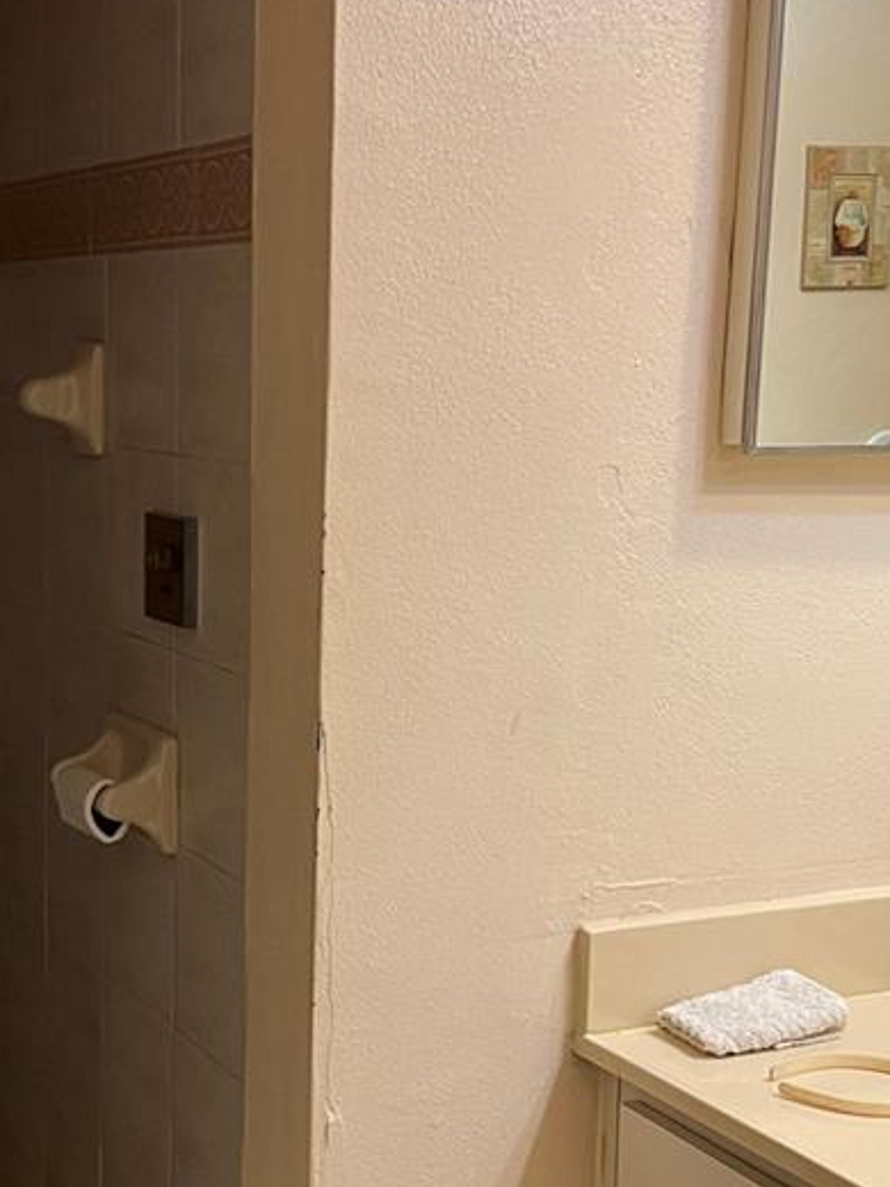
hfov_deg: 24.2
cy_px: 717
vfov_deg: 32.1
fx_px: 2057
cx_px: 256
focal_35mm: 60
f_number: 1.5
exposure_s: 1/60
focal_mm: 5.7
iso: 125
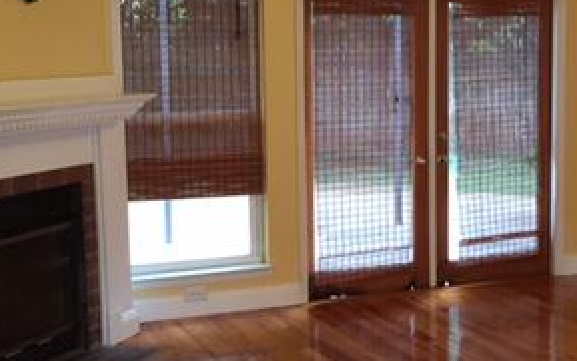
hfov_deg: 30.0
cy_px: 162
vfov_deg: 19.2
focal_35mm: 68
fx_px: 1070
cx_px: 369
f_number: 2.2
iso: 100
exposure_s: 1/30
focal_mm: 4.15
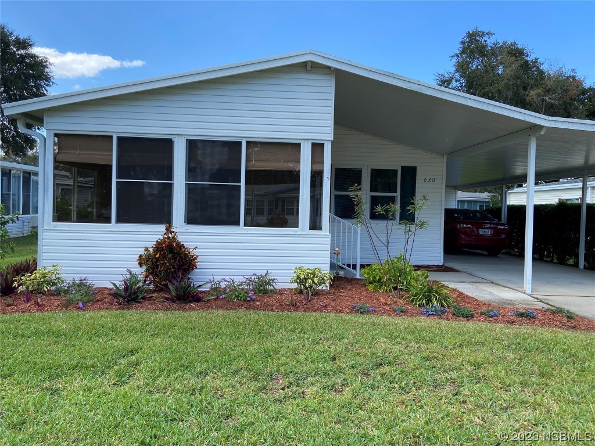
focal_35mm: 26
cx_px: 298
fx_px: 447
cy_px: 223
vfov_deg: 53.1
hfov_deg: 67.3
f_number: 1.8
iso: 32
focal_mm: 4.25
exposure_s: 1/782
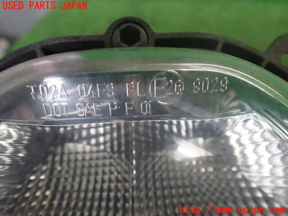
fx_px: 250
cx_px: 144
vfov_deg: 46.8
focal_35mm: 30
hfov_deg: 60.0
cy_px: 108
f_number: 2.3
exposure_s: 1/125
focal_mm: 5.4
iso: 640
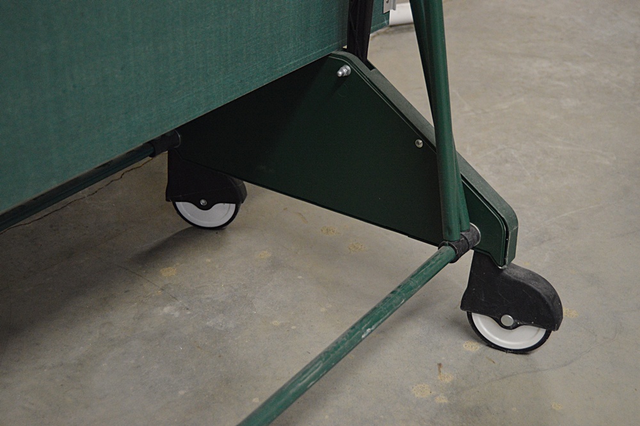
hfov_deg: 41.1
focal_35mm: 48
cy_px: 213
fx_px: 853
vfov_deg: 28.0
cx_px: 320
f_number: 4.5
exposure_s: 1/60
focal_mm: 32
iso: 2200
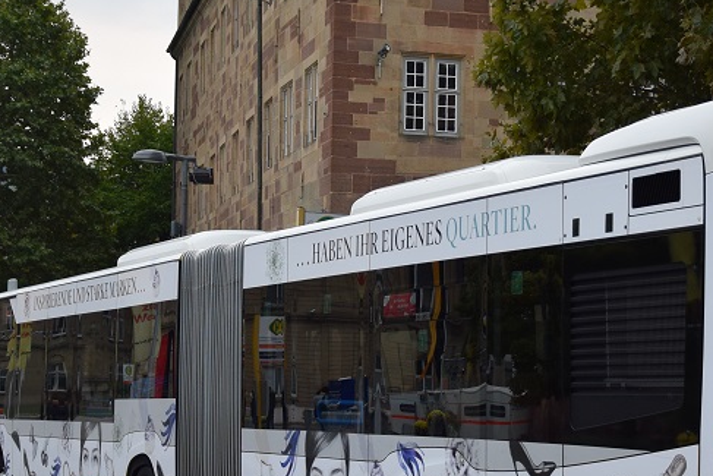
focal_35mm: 90
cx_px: 501
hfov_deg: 22.5
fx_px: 1783
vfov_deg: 15.2
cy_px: 248
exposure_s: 1/1000
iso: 400
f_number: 4
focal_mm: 26
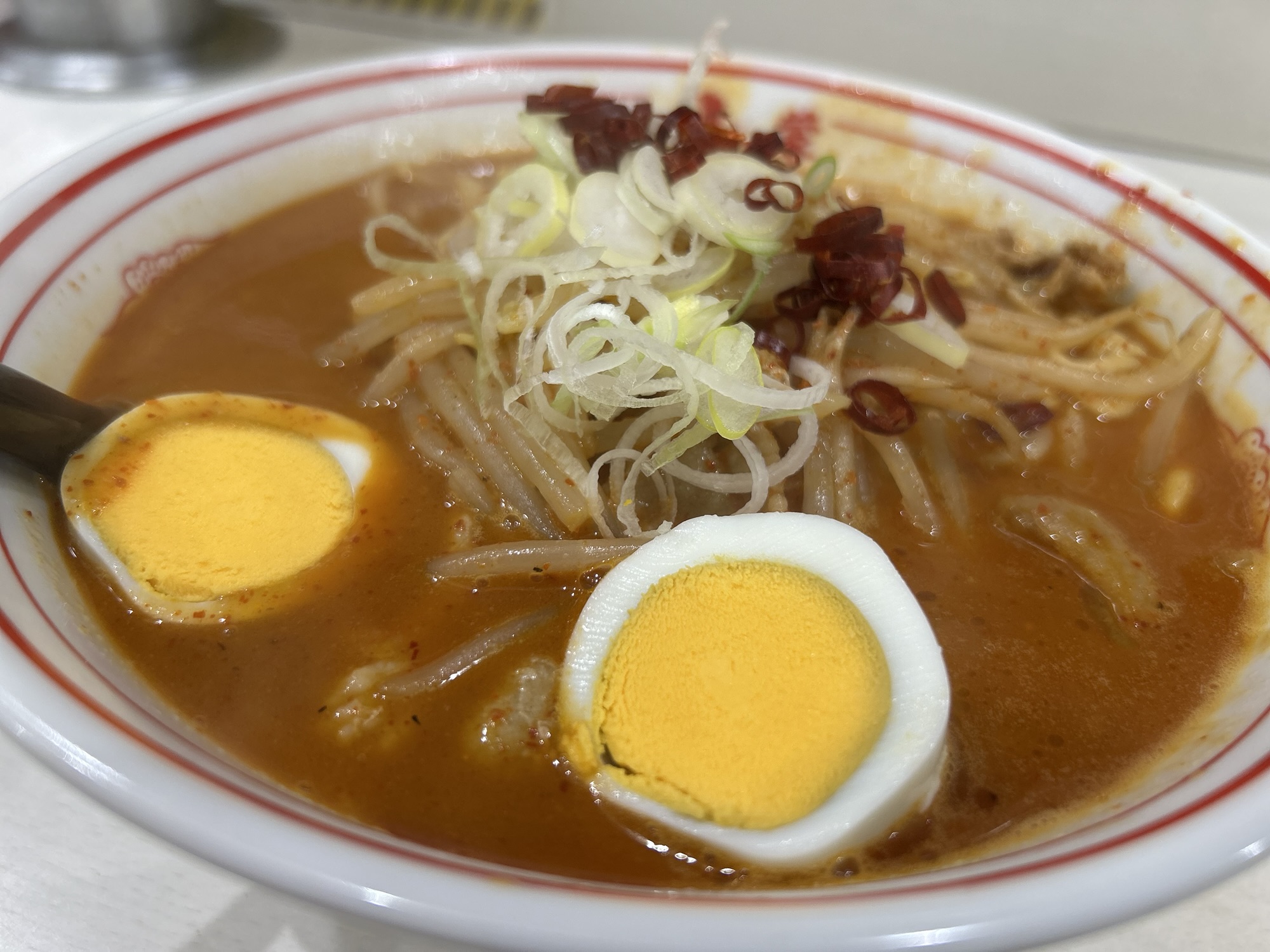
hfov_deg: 67.3
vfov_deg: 53.1
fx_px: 954
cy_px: 476
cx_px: 635
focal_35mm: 26
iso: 80
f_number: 1.5
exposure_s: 1/50
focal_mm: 5.7
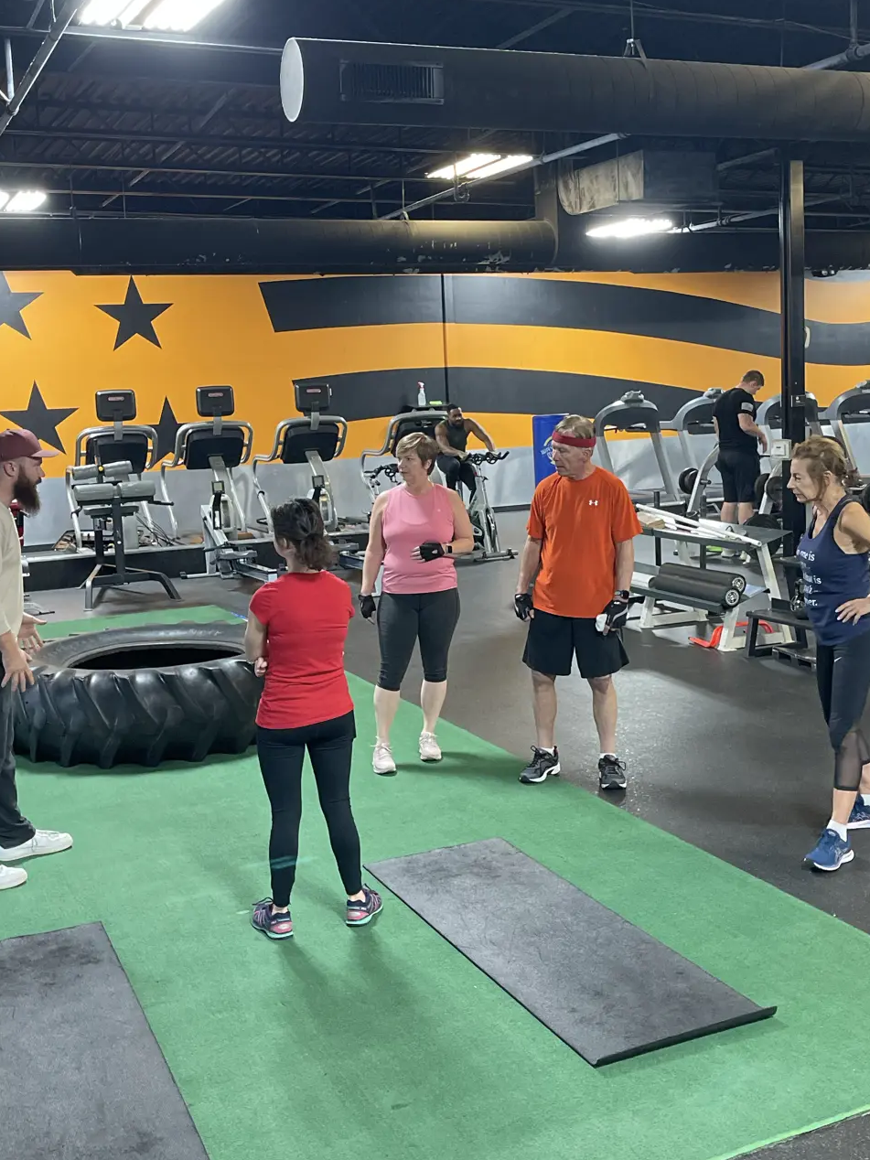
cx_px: 463
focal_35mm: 41
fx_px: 1374
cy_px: 531
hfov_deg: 35.1
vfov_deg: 45.7
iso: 500
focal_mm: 5.1
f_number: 1.6
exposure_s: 1/60
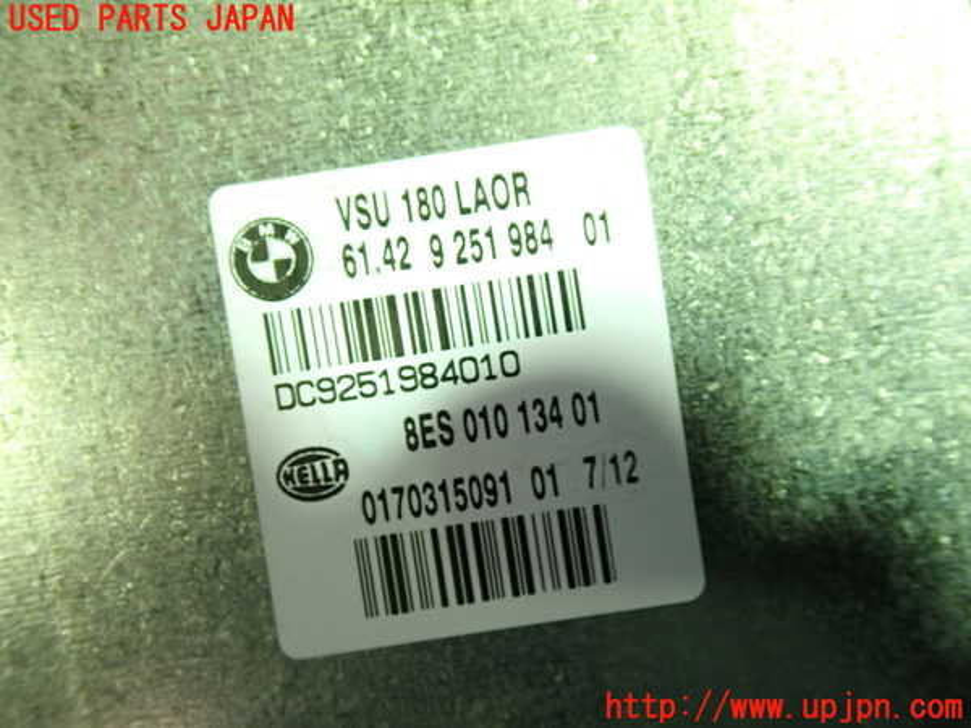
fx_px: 898
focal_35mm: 32
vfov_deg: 44.2
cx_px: 486
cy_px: 364
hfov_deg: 56.8
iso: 320
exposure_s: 1/30
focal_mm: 5.79
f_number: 2.4
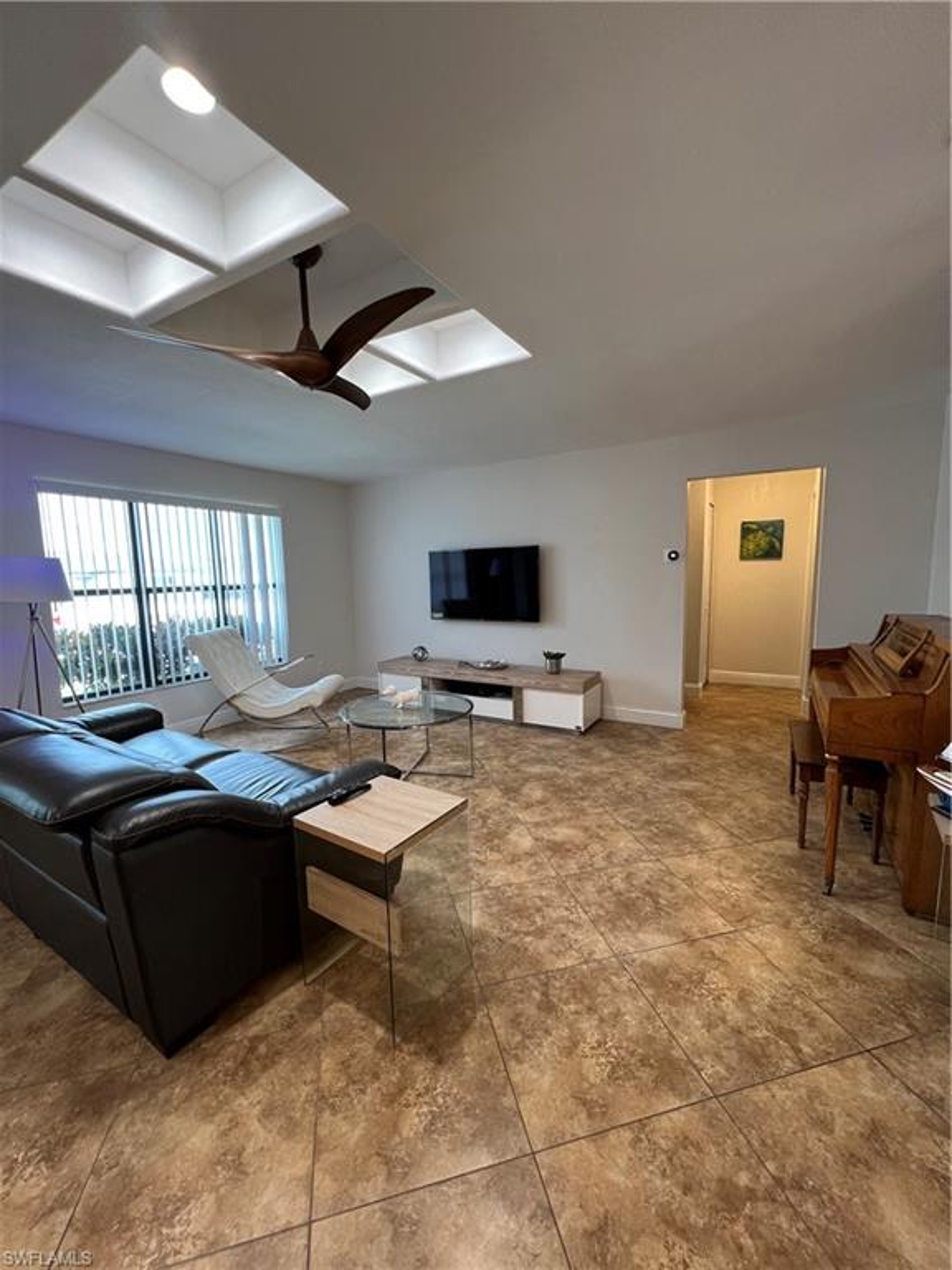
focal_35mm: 13
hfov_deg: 89.9
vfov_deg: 106.2
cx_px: 476
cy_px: 635
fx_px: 477
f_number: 1.8
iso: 160
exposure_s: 1/60
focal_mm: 1.57
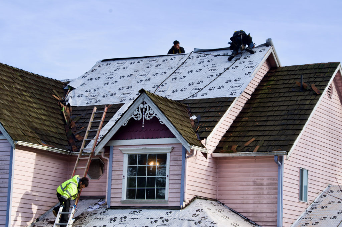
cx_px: 171
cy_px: 114
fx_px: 891
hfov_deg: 21.7
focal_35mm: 94
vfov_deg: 14.5
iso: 100
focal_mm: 62.5
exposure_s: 1/100
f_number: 10
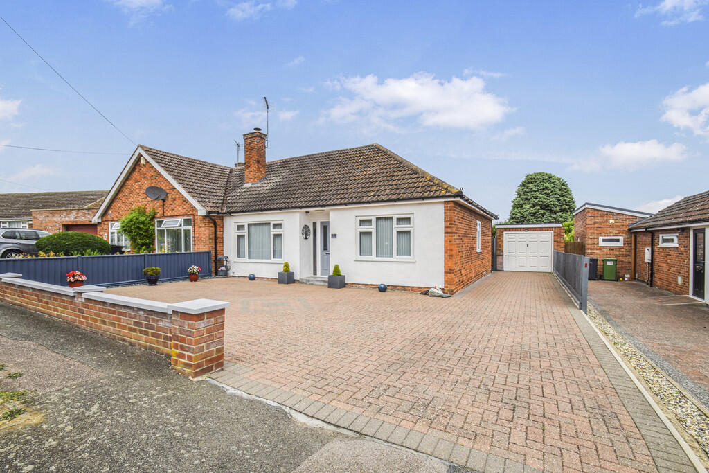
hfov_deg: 100.4
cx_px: 354
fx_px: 295
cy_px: 236
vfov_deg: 77.3
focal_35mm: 15
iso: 100
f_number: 8
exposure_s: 1/320
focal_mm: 10
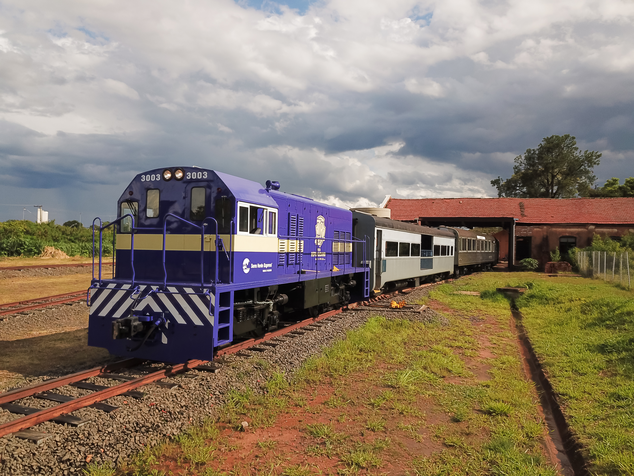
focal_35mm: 26
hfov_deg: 67.3
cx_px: 317
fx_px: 476
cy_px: 238
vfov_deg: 53.1
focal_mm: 4.73
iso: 100
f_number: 2.2
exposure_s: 1/2469
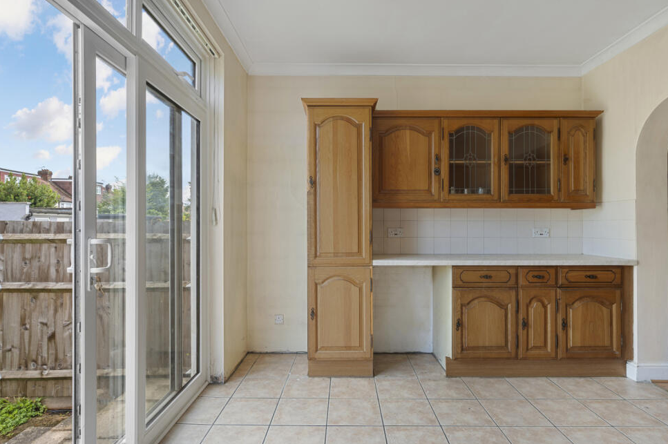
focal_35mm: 19
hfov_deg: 88.4
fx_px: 344
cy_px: 228
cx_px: 346
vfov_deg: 65.8
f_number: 16
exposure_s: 1/1.67
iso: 200
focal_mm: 17.5
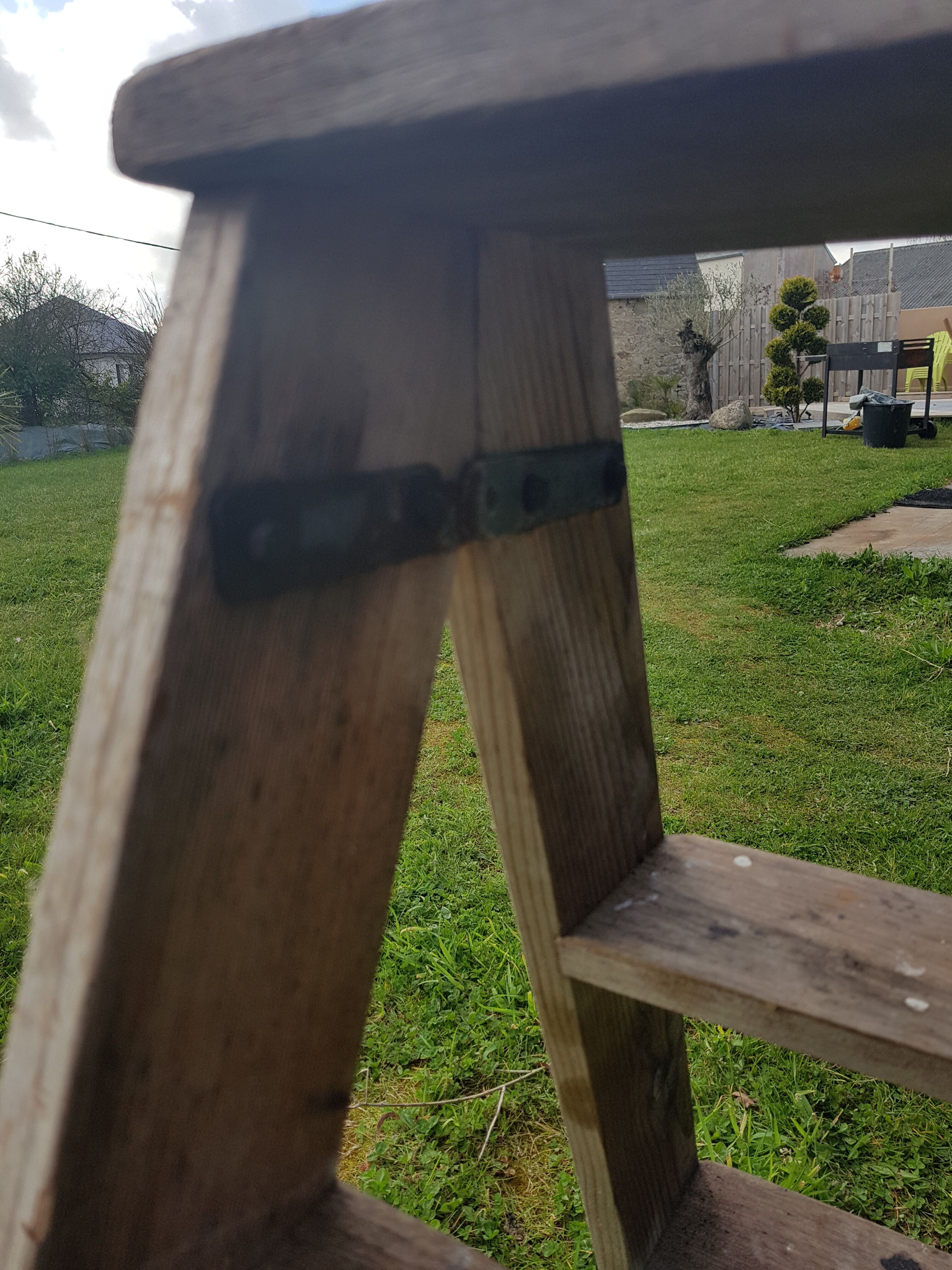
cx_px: 476
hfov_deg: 53.1
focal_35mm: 26
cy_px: 635
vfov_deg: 67.3
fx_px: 953
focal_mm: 4.2
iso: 50
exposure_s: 1/1592
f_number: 1.7
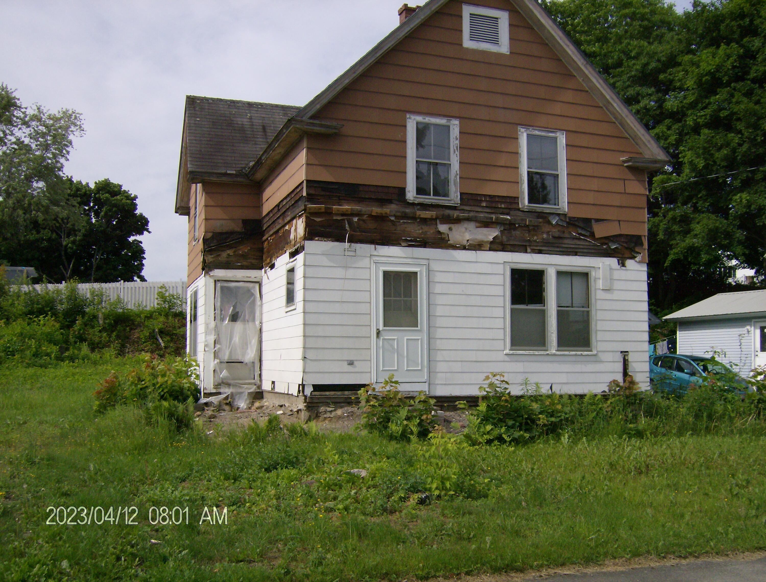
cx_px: 383
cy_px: 291
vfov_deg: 40.0
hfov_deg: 51.1
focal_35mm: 36
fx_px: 800
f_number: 4.7
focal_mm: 6
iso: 100
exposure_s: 1/1316
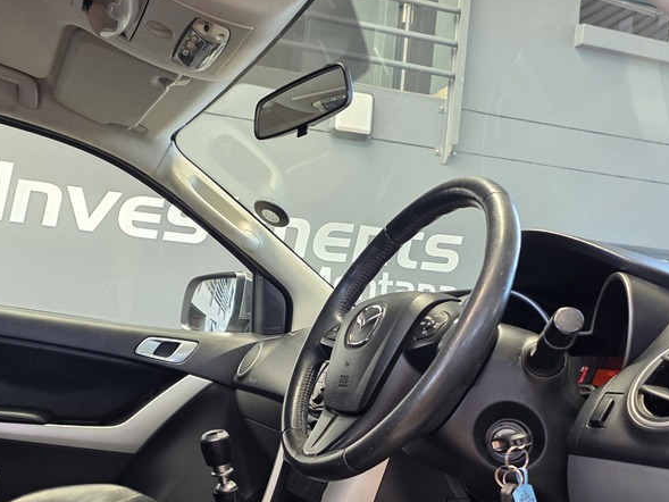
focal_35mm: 40
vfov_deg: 34.6
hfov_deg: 46.6
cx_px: 275
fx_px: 773
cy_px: 420
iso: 200
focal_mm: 6.25
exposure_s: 1/100
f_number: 1.7
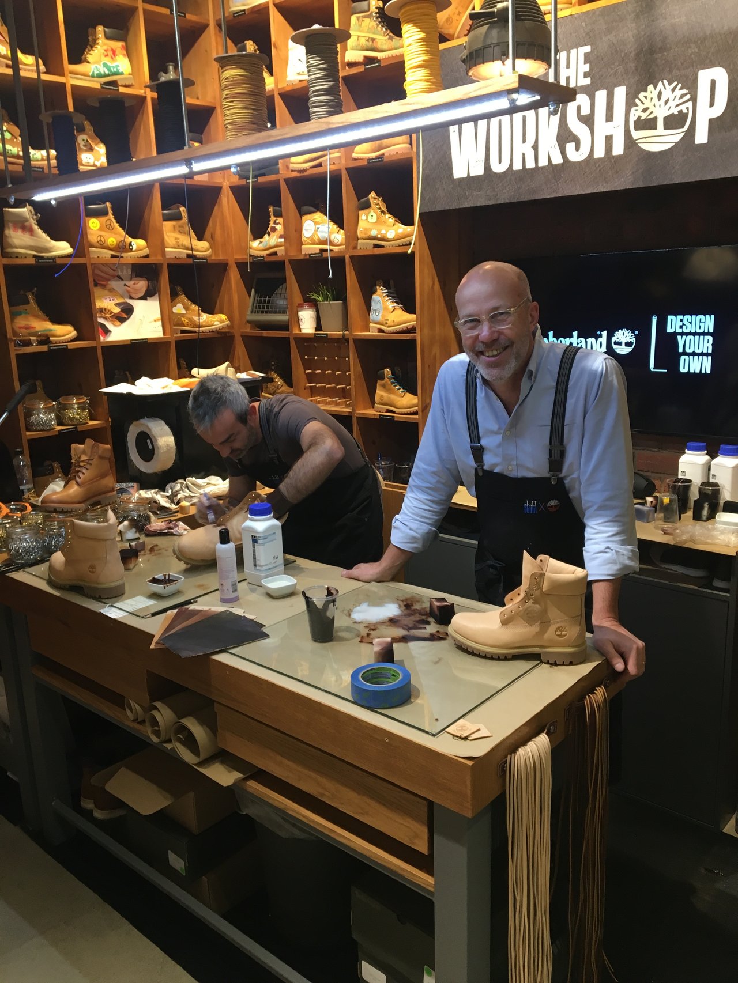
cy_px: 492
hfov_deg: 48.2
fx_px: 824
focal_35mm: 29
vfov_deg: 61.7
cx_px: 369
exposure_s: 1/33
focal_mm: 4.15
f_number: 2.2
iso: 100
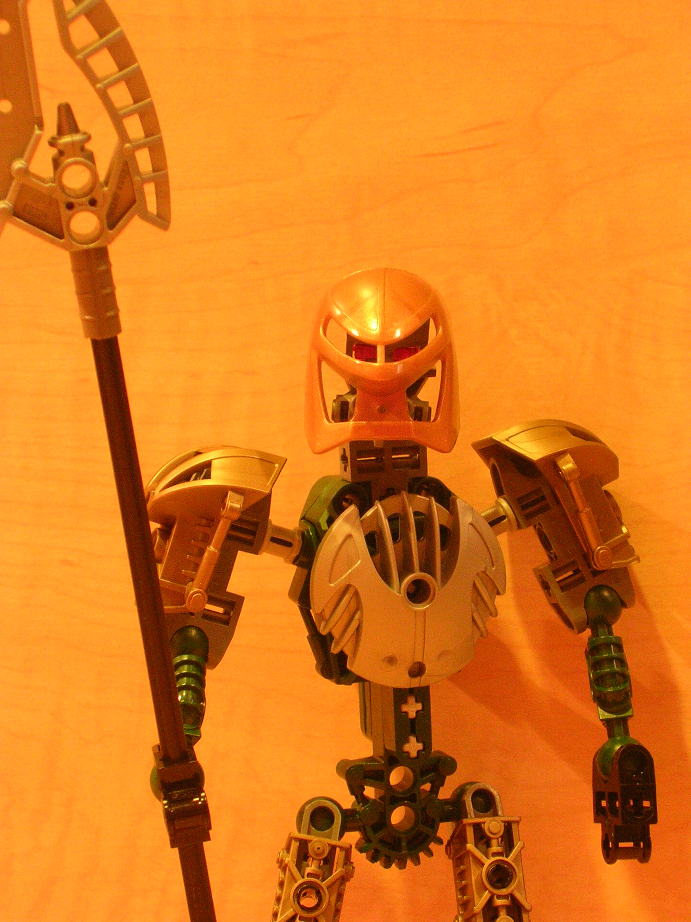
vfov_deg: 17.9
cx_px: 346
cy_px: 461
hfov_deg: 13.5
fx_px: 2928
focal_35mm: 110
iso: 200
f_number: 4.8
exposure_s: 1/1.7
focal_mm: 16.7
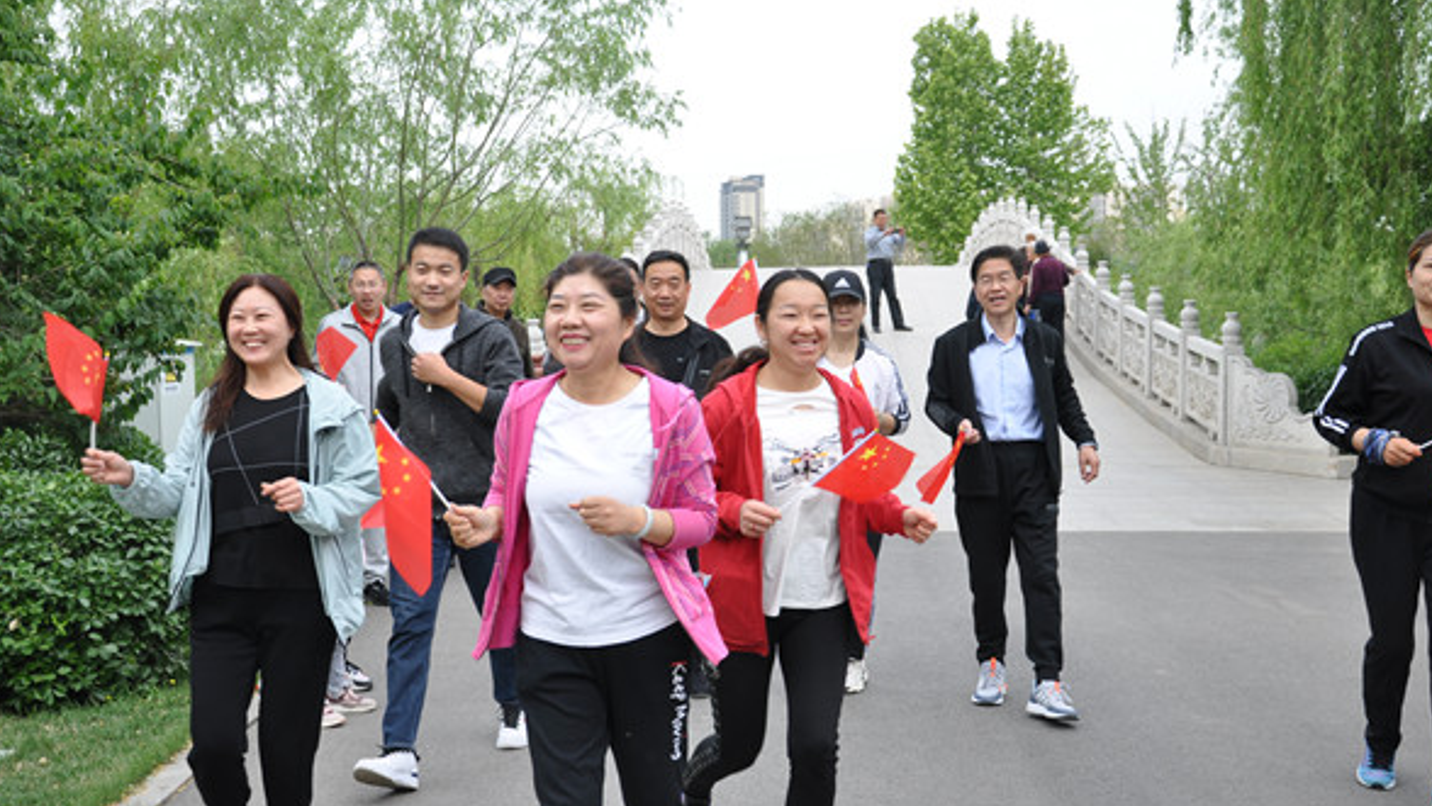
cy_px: 424
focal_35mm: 48
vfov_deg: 24.9
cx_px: 714
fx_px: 1823
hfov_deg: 42.9
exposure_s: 1/200
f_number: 7.1
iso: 200
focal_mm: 30
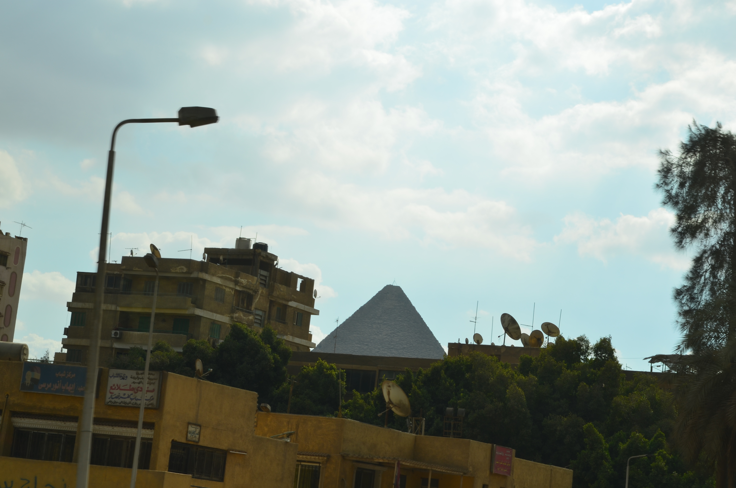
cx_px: 368
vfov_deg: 16.5
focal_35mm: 82
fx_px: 1683
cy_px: 244
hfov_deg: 24.7
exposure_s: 1/200
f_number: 13
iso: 100
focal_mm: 55
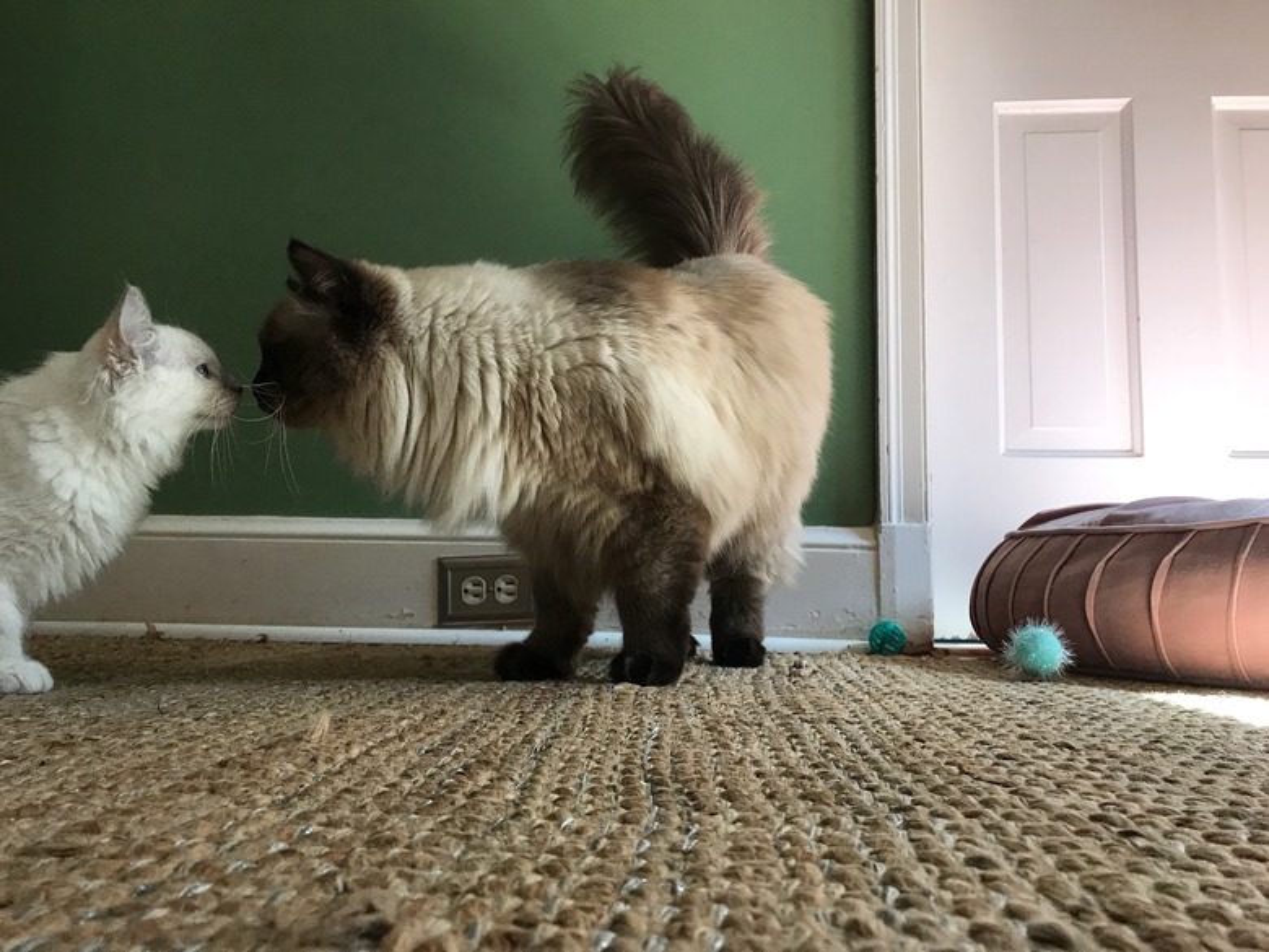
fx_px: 1026
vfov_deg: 49.7
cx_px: 634
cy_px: 476
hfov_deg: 63.4
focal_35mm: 28
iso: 25
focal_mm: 3.99
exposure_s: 1/40
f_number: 1.8
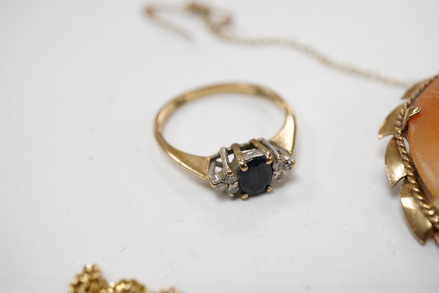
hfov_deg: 43.6
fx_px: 549
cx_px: 220
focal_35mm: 45
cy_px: 146
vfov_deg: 29.9
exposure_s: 1/125
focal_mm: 30
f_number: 11
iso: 1250
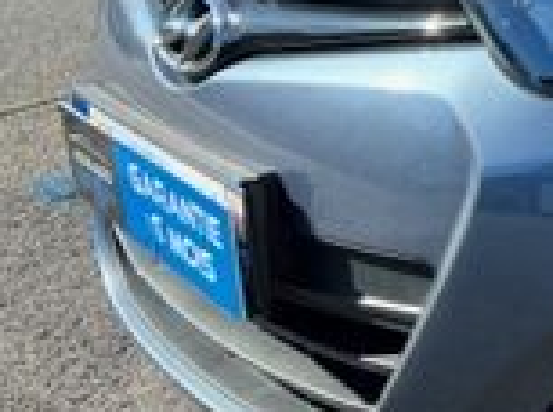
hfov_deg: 14.7
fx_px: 1737
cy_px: -72
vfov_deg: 13.2
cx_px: 1120
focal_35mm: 109
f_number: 1.5
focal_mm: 5.7
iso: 50
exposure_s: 1/1972
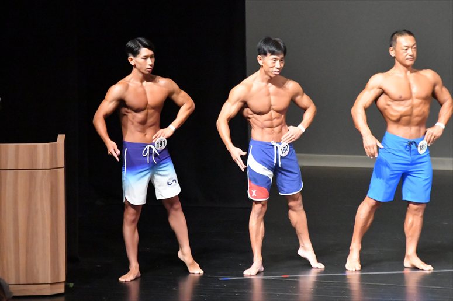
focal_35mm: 315
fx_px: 3962
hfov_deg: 6.5
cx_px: 226
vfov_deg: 4.4
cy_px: 150
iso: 18000
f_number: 5.6
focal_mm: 210
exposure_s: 1/400
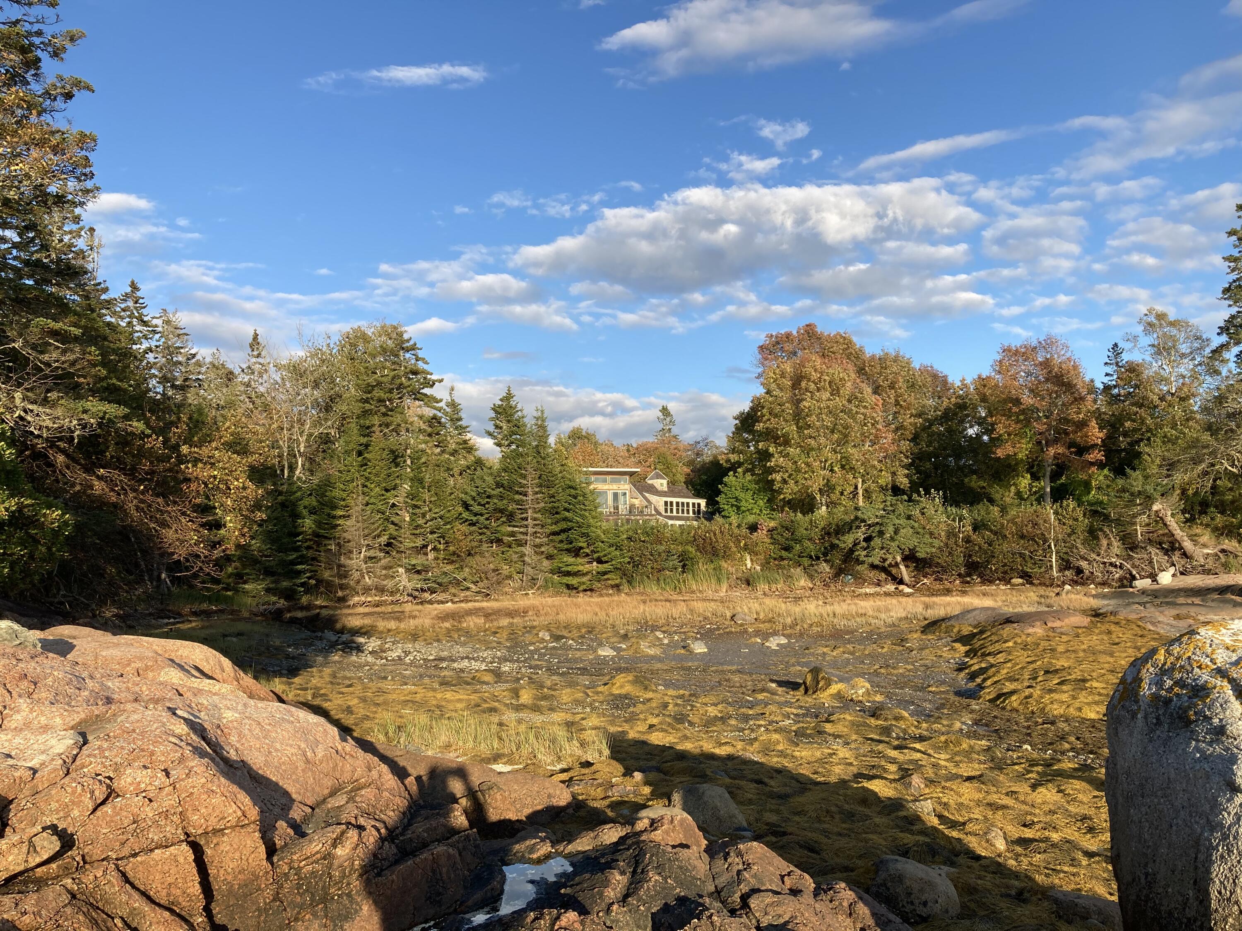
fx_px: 1005
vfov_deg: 49.7
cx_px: 621
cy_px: 466
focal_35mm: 28
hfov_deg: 63.4
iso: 20
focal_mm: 3.99
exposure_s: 1/1021
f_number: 1.8
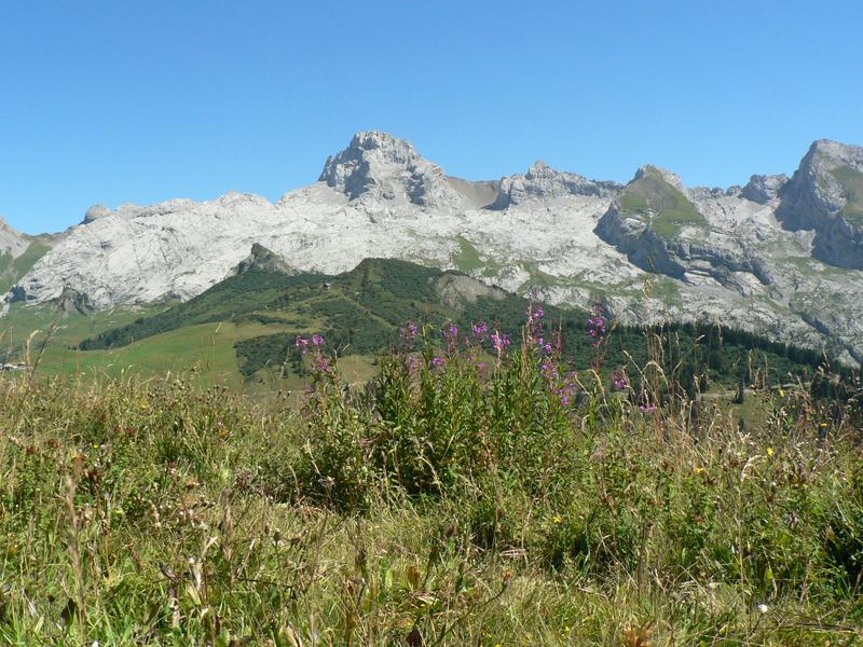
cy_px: 324
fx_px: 898
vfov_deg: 39.7
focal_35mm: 36
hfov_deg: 51.4
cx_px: 432
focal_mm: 6
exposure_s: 1/800
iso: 200
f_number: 5.6
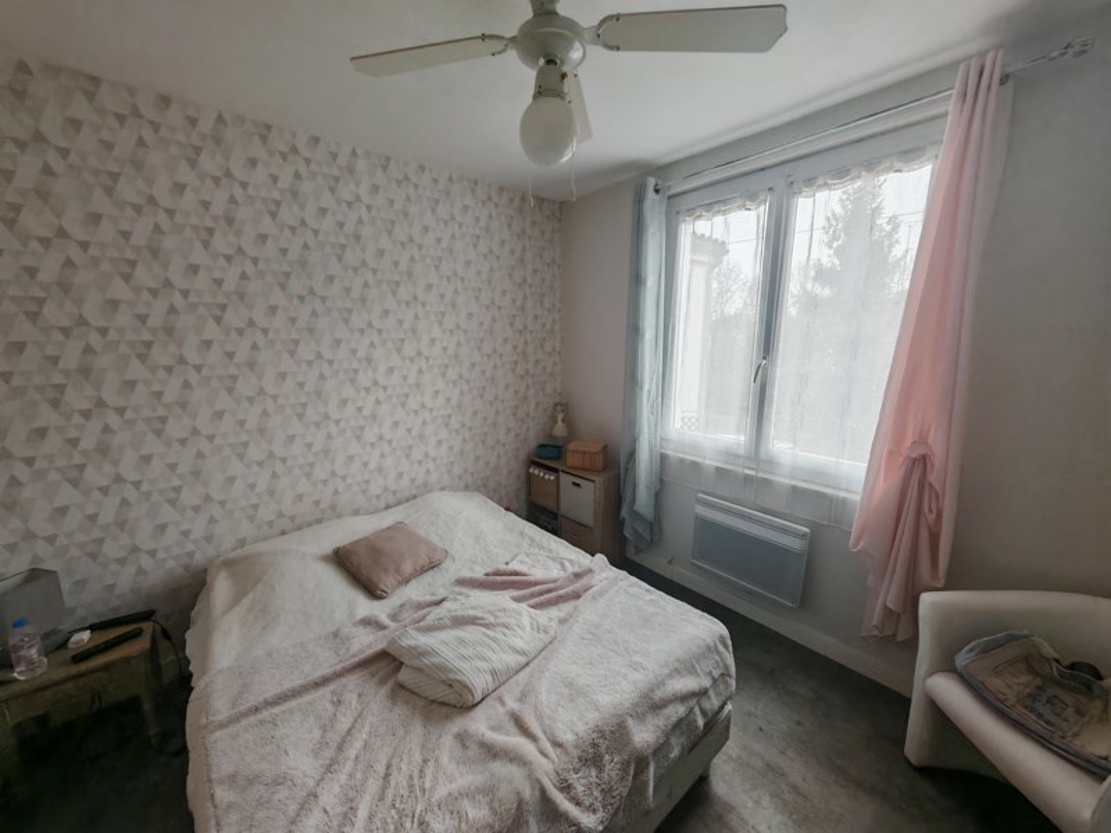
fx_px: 417
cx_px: 556
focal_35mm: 13
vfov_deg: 89.9
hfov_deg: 106.2
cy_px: 416
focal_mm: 1.82
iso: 100
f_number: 2
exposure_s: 1/50
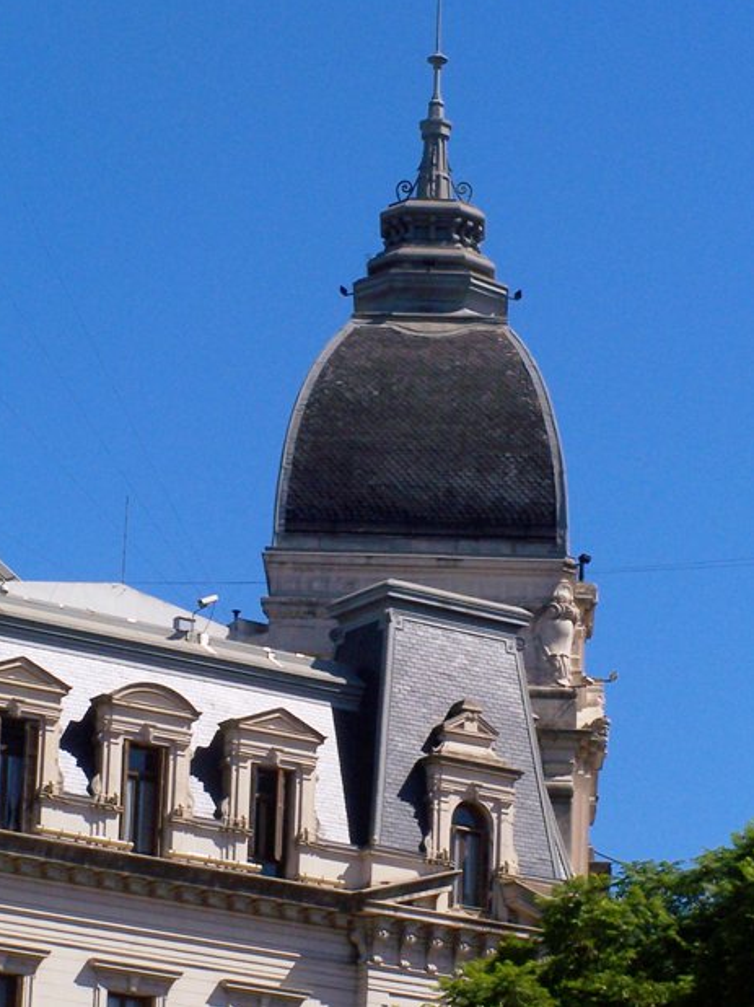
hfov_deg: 12.1
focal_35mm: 122
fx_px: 3546
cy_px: 484
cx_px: 362
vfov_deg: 16.2
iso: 80
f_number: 7.1
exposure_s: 1/1000
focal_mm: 19.4
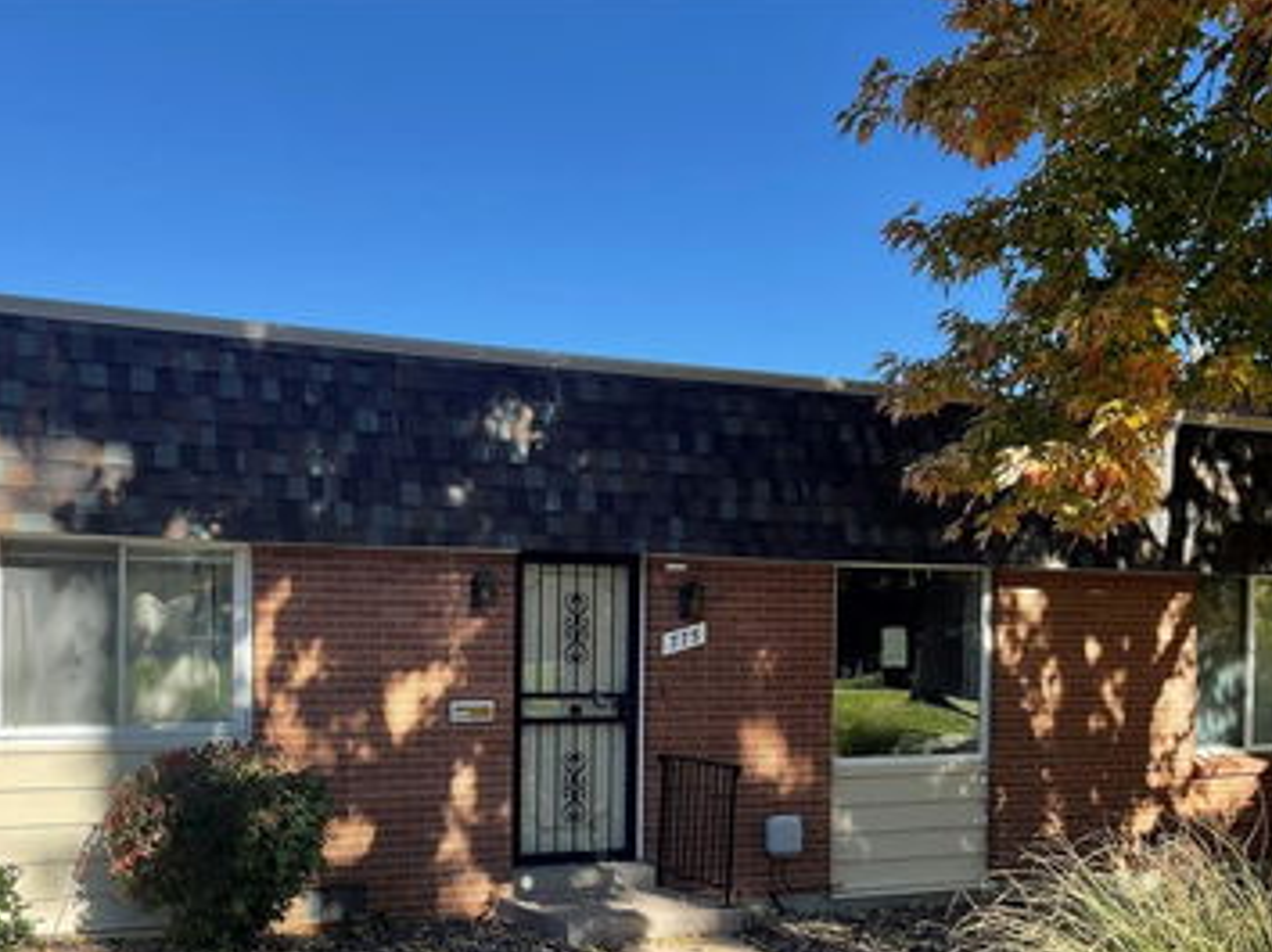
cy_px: 679
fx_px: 1542
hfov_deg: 44.3
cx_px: 449
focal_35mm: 42
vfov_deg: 33.8
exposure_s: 1/997
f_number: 1.8
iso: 16
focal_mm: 3
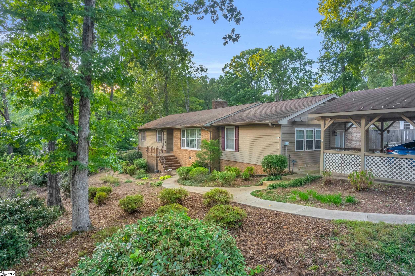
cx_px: 208
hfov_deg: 78.6
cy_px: 138
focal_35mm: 22
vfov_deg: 57.2
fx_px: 254
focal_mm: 8.38
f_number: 2.8
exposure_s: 1/15
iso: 210
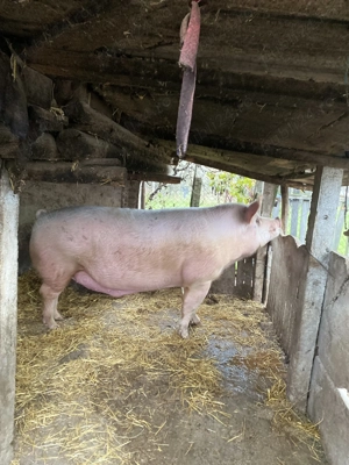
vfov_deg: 67.3
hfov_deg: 53.1
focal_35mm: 26
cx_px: 174
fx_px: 350
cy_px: 232
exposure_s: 1/46
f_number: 1.8
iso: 500
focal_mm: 4.25
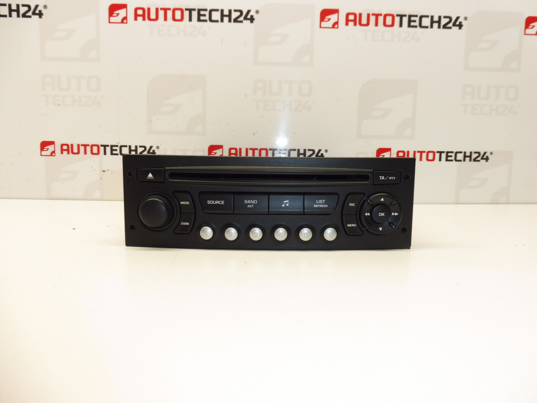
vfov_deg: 56.8
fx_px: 372
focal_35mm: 24
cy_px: 202
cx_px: 268
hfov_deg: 71.6
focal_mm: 4.3
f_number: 3.5
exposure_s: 1/60
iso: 200
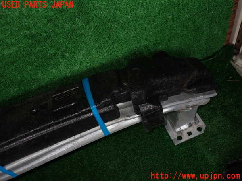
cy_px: 90
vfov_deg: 46.8
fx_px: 210
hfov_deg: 60.0
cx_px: 121
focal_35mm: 30
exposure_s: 1/30
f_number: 6.3
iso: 100
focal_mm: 5.4
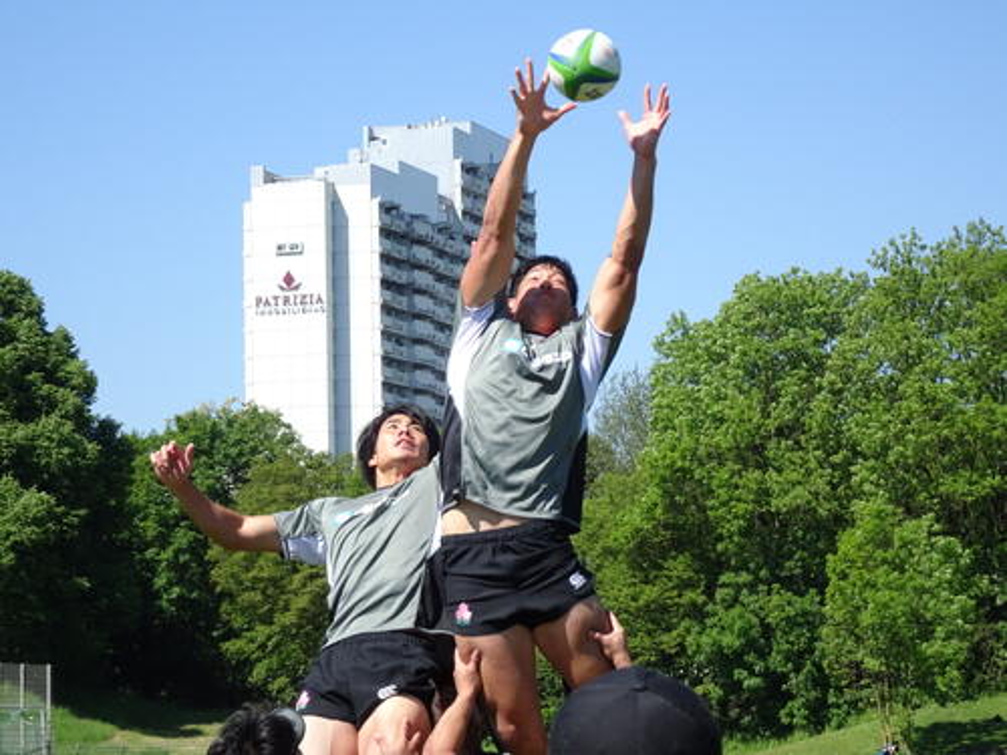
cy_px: 378
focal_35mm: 131
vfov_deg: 11.3
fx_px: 3811
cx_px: 504
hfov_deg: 15.1
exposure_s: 1/800
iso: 250
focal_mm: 22.38
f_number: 5.6
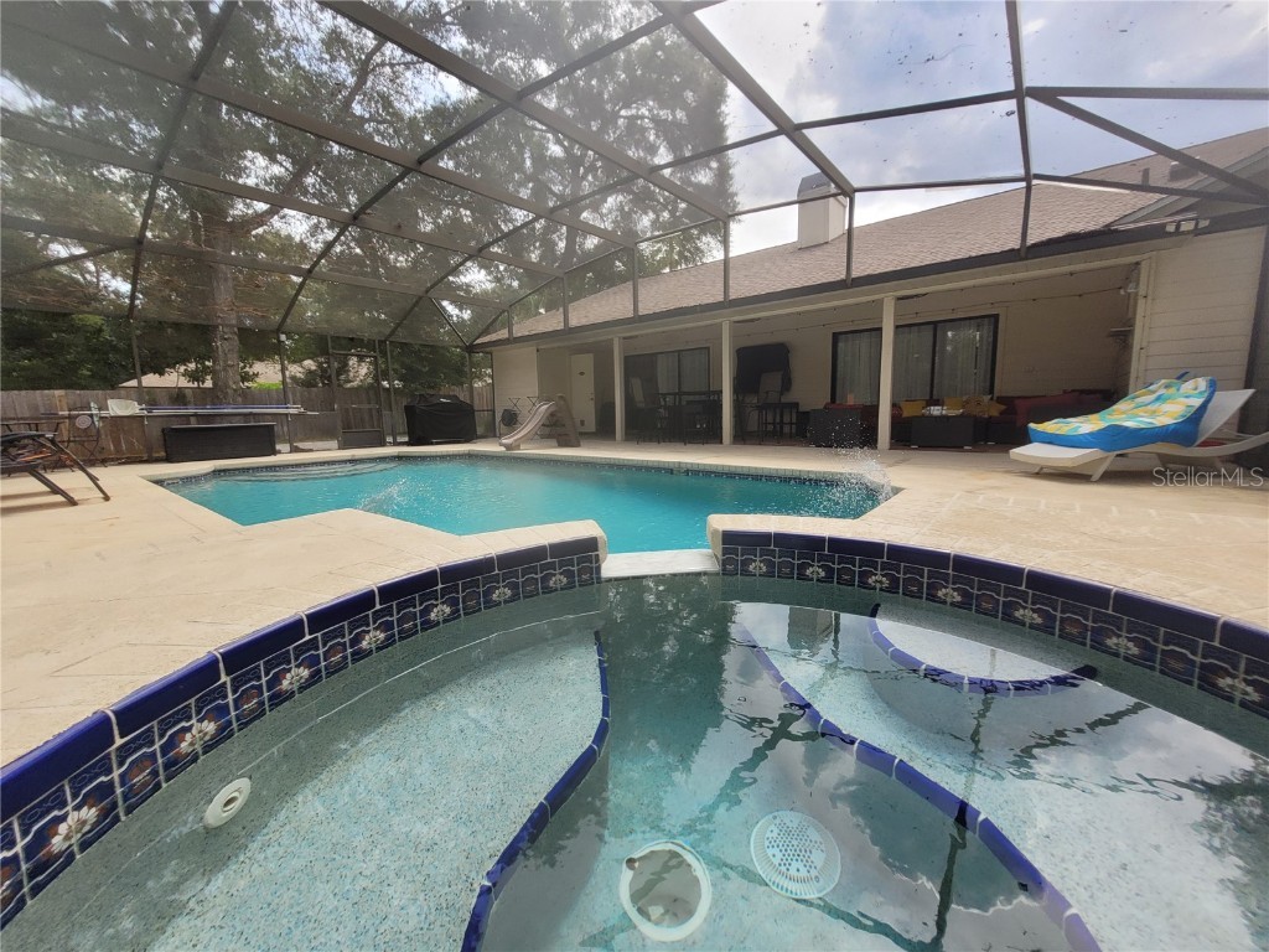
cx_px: 634
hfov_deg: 106.2
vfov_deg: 89.9
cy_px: 476
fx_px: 477
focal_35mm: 13
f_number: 2.2
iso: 40
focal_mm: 1.74
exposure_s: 1/403
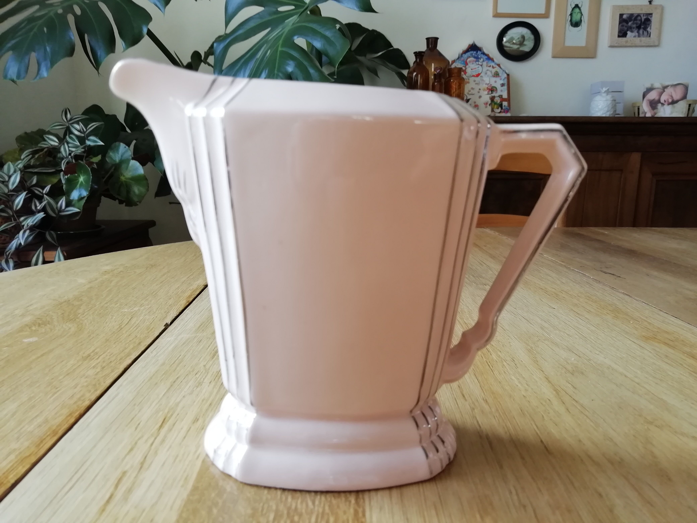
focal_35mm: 26
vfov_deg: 53.1
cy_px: 262
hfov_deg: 67.3
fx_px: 524
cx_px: 348
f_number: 2.2
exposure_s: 1/50
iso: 80
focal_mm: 3.21
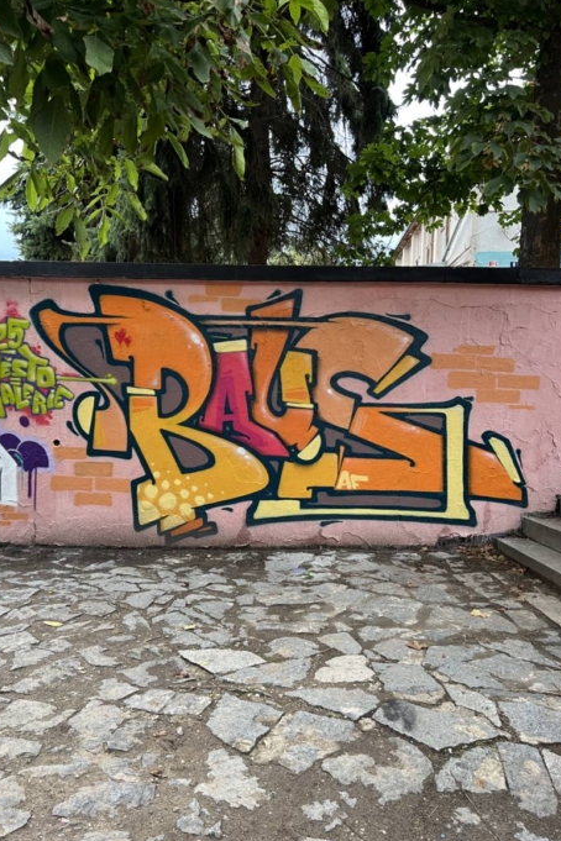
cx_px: 254
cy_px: 419
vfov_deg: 65.5
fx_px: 654
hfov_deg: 46.3
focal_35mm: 28
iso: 200
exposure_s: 1/60
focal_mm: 5.7
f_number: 1.5
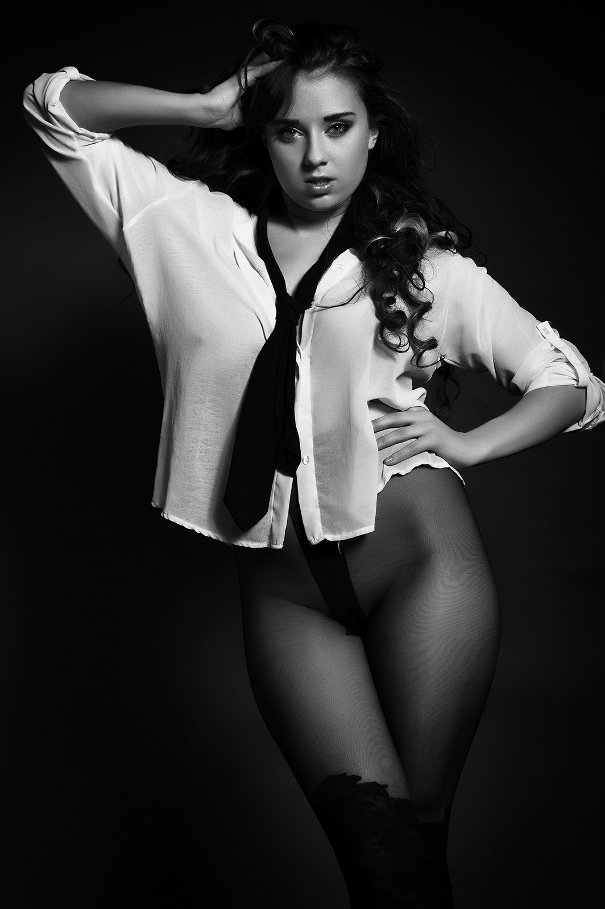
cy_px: 454
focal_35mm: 75
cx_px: 302
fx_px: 1894
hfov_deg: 18.2
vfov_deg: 27.0
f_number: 9
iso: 200
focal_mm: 50
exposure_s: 1/500
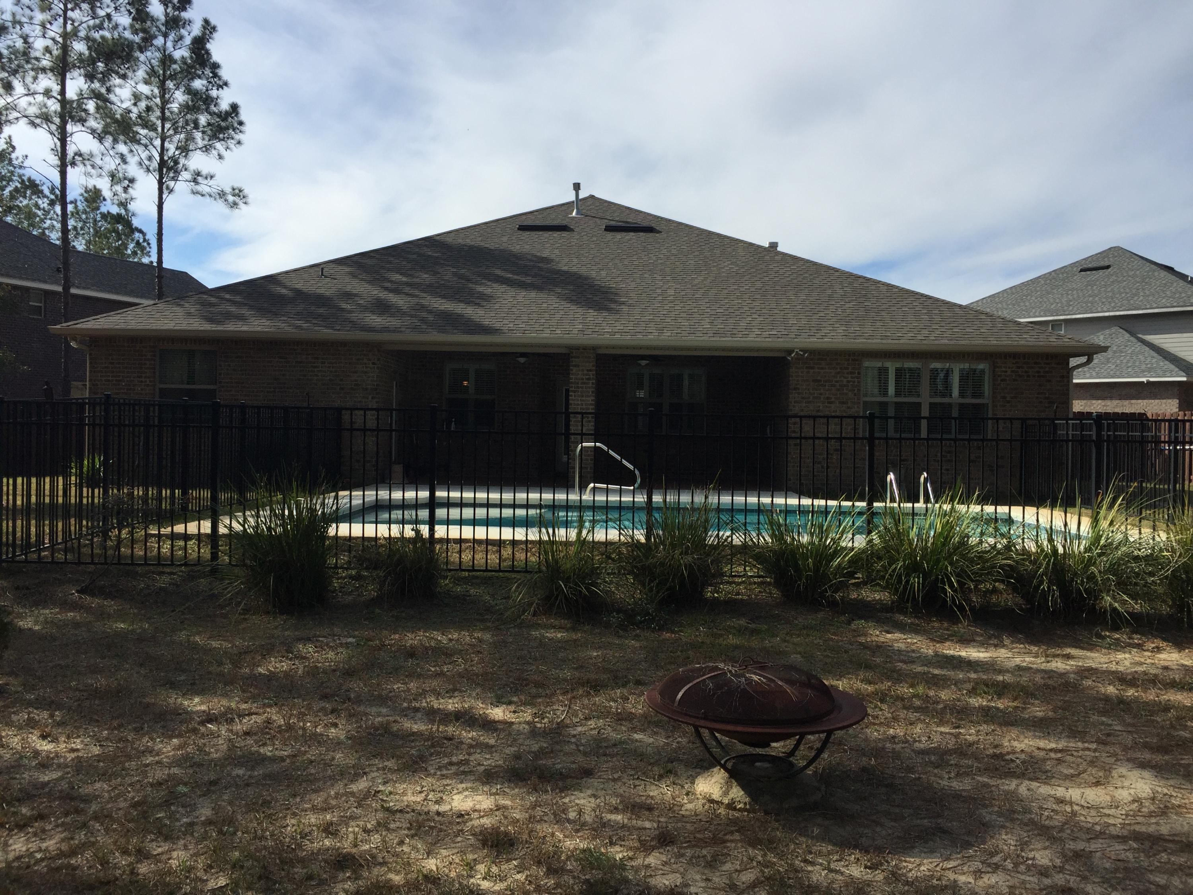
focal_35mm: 29
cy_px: 448
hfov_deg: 61.7
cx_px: 596
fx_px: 999
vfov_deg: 48.2
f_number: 2.2
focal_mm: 4.15
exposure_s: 1/2639
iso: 32
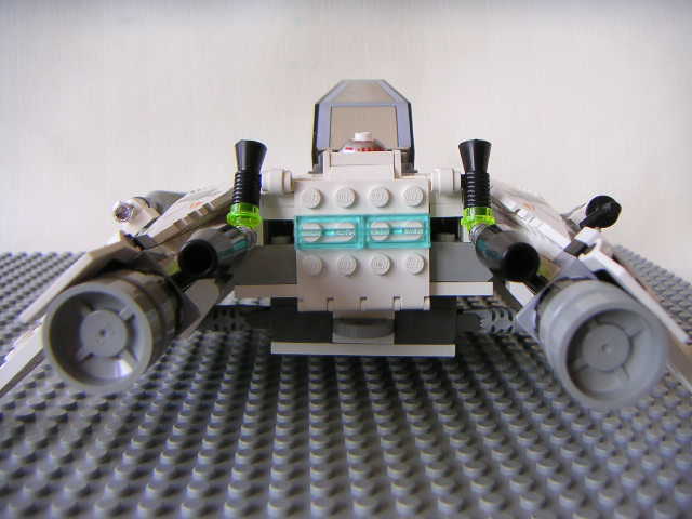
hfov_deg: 50.1
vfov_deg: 38.7
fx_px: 740
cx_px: 346
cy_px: 260
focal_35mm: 37
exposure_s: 1/60
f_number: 2.8
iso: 64
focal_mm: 4.8
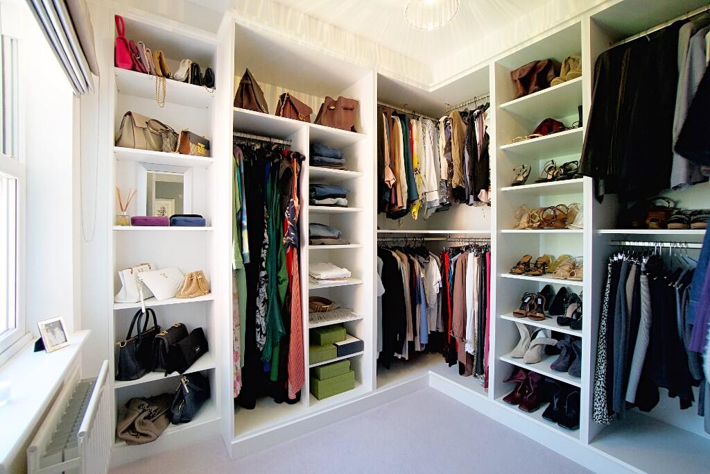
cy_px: 237
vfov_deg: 77.3
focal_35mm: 15
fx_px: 296
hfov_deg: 100.4
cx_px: 355
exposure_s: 1/160
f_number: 4
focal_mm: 10
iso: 2500
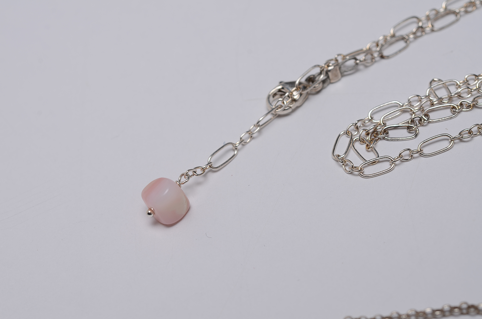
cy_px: 160
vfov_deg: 15.1
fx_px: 1203
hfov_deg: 22.7
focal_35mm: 90
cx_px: 241
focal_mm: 60
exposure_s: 1/80
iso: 100
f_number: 11
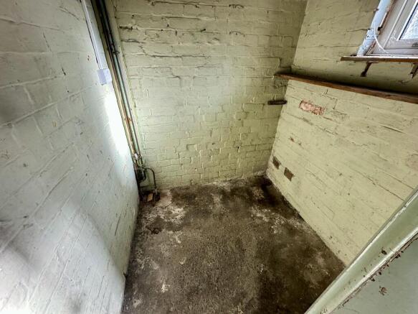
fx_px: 169
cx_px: 209
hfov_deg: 102.1
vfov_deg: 85.7
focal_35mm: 14
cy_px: 157
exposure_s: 1/99
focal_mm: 2.22
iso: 100
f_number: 2.2
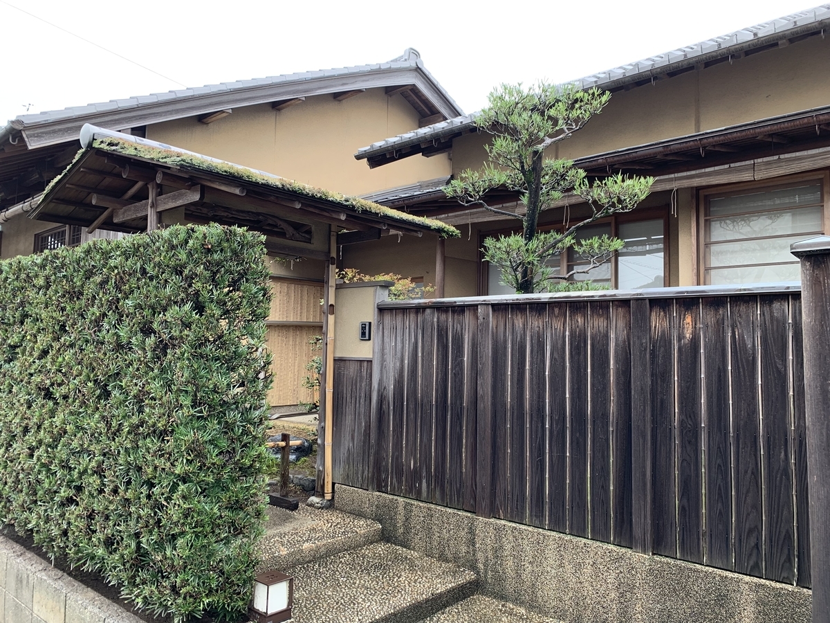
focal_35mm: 26
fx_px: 623
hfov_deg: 67.3
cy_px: 312
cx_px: 415
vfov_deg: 53.1
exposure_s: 1/122
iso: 25
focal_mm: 4.25
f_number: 1.8
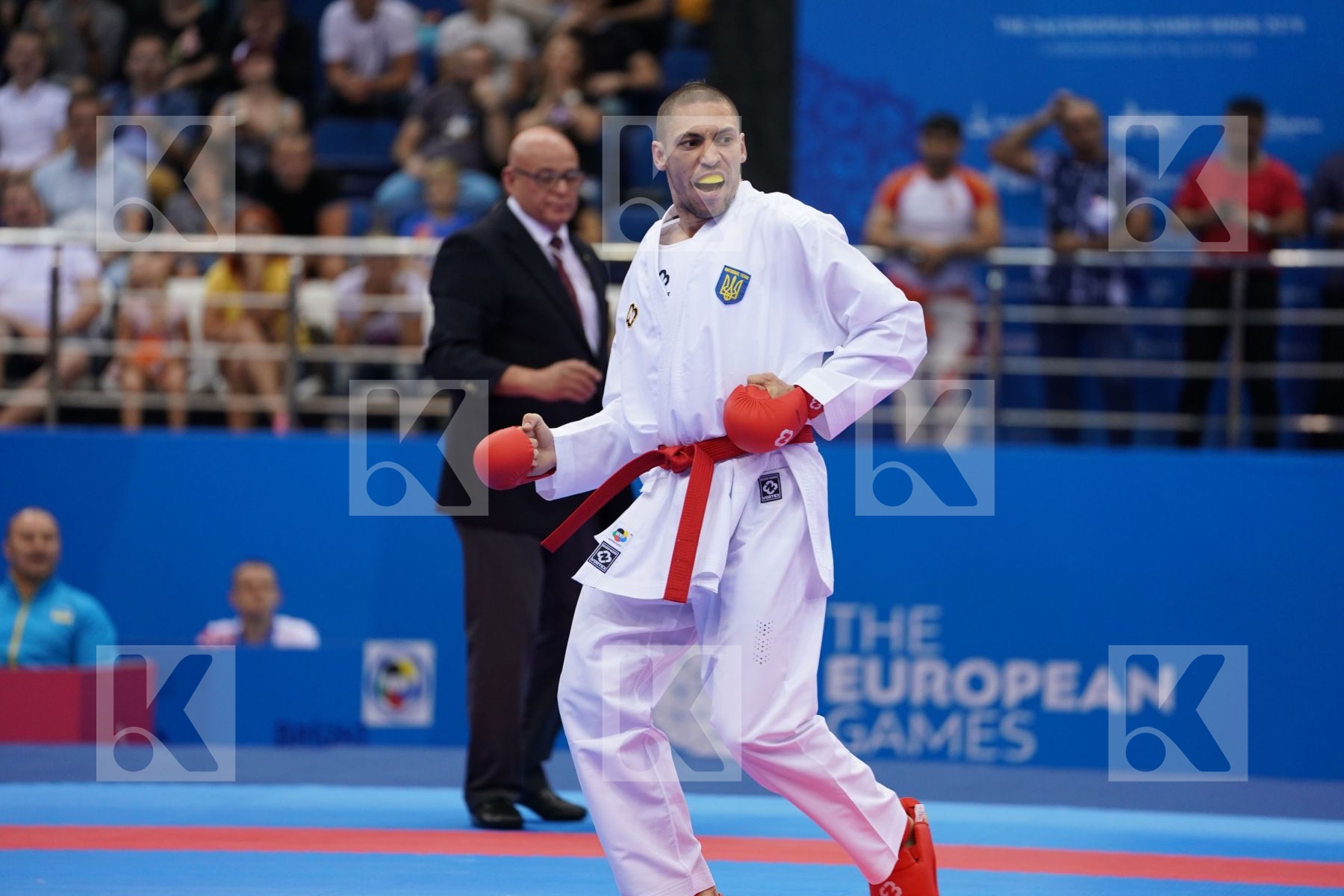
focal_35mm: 200
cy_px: 448
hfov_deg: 10.3
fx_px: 7466
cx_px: 672
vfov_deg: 6.9
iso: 1250
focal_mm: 200
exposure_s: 1/1000
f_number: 2.8
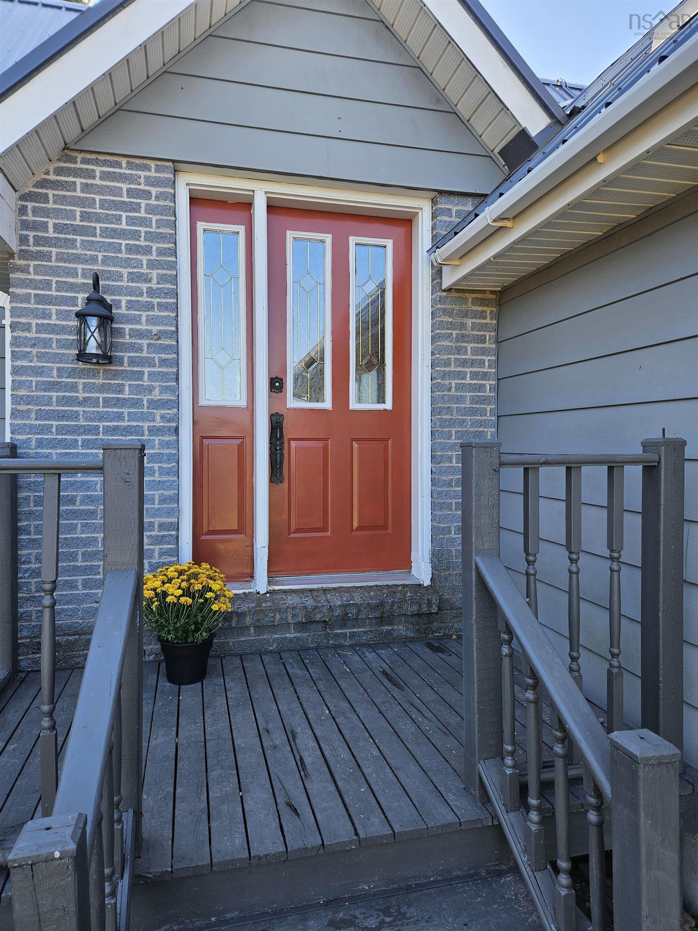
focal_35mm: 23
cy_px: 466
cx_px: 349
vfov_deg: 73.9
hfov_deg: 58.9
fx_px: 618
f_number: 1.8
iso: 25
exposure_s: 1/207
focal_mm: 5.4
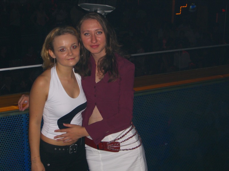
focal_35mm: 68
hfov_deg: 28.6
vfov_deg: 21.6
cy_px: 86
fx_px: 450
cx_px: 114
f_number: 4
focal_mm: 14.2
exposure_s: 1/60
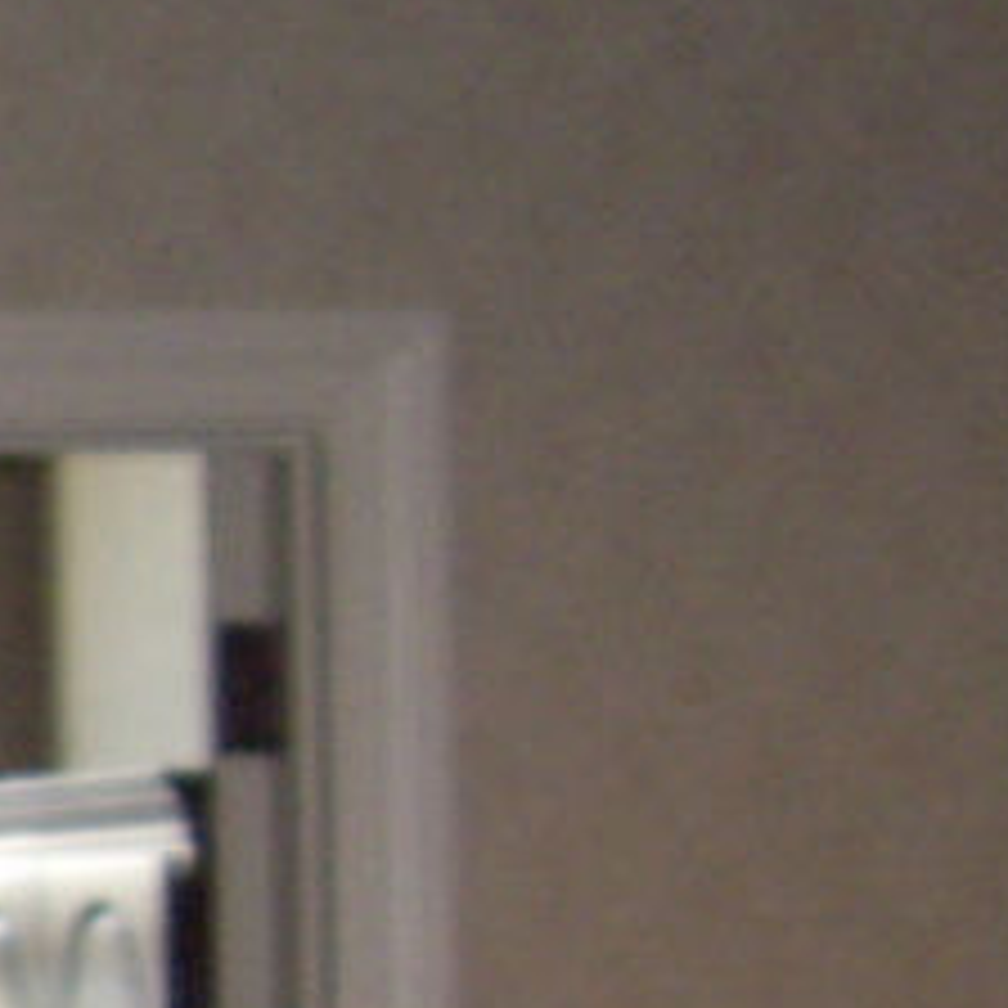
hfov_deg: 6.6
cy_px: 1138
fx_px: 7907
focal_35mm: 240
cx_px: -2061
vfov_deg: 7.2
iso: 200
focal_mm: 7.9
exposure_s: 1/40
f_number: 2.8
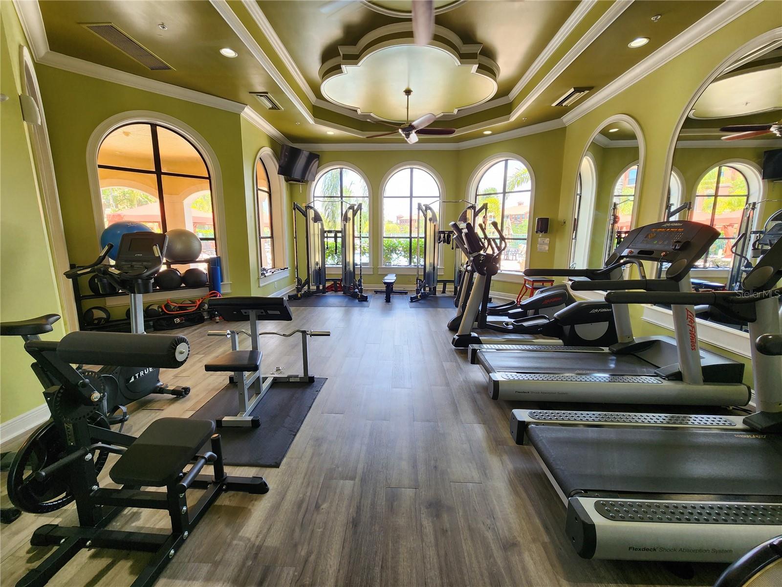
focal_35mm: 13
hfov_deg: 106.2
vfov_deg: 89.9
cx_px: 391
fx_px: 294
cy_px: 294
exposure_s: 1/60
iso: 50
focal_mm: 2.2
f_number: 2.2
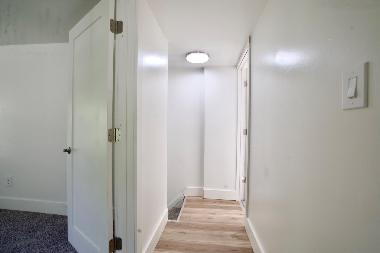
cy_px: 126
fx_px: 169
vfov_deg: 73.7
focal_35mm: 16
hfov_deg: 96.7
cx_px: 190
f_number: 8
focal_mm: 16
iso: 100
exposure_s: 1/13
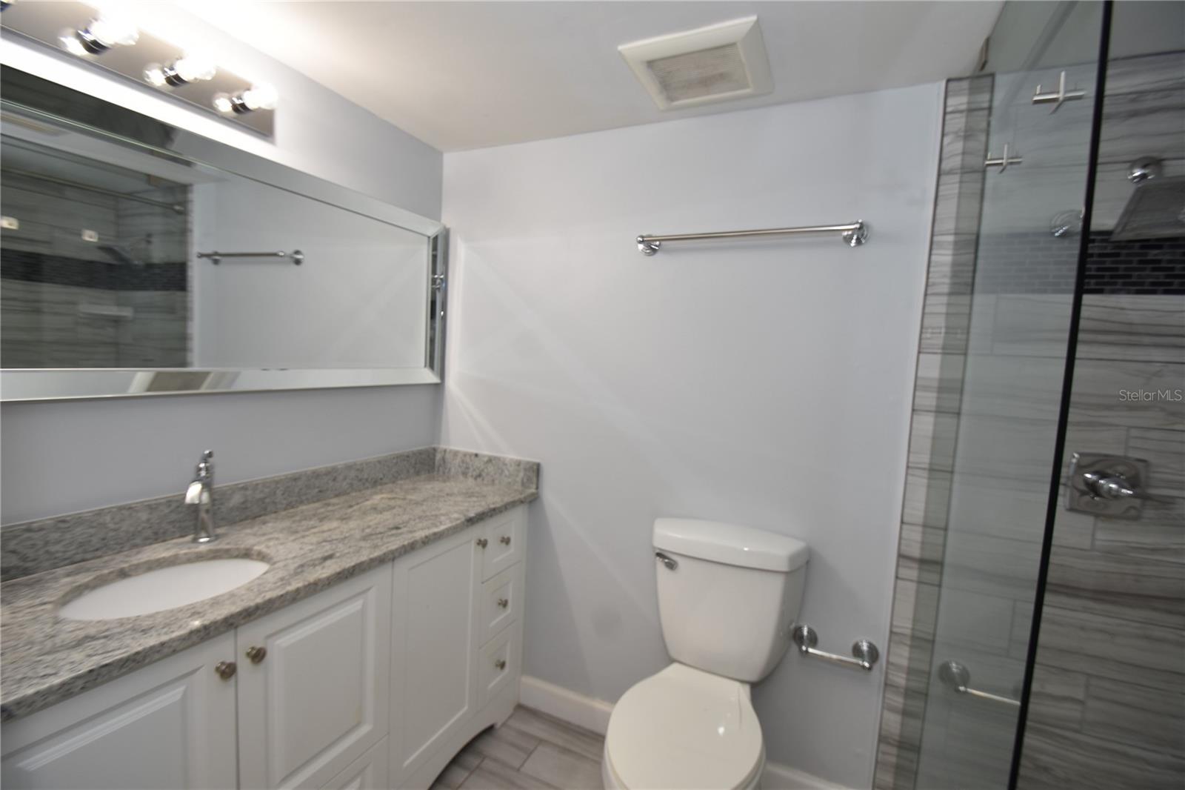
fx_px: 494
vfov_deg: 77.3
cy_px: 395
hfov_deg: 100.4
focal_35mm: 15
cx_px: 592
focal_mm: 10
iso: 200
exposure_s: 1/60
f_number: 4
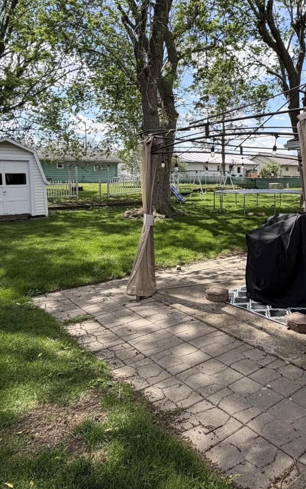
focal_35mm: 27
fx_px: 360
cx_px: 241
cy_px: 206
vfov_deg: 68.0
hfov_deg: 44.0
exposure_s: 1/631
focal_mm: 2.22
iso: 40
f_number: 2.2
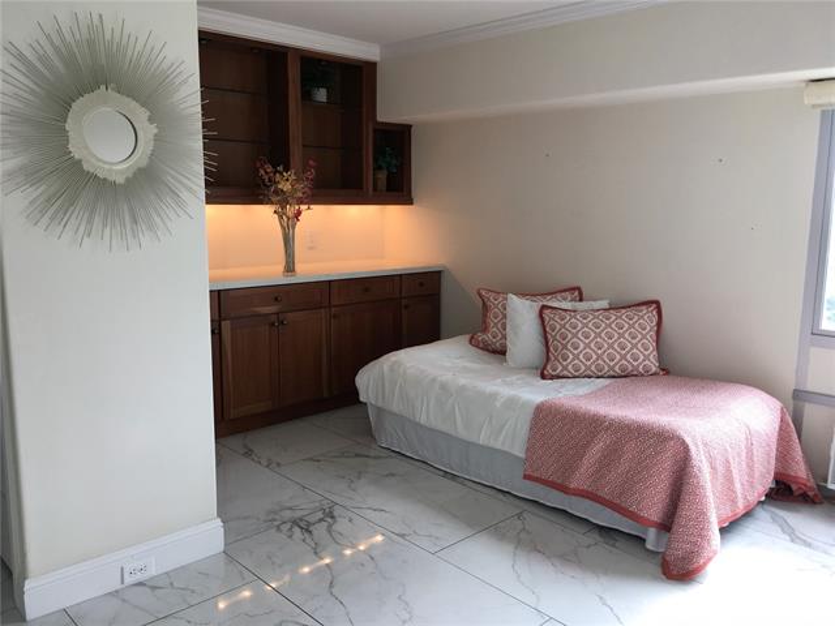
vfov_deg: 48.2
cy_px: 313
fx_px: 700
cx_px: 418
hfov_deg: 61.7
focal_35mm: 29
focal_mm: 4.15
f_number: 2.2
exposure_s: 1/120
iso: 40
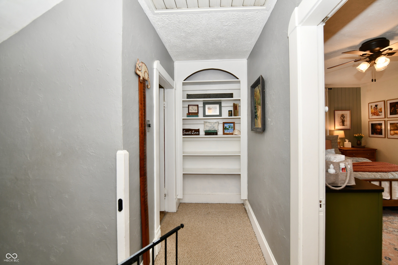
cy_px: 132
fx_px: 155
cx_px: 199
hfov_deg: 104.3
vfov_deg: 81.2
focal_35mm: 14
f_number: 5.6
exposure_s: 1/60
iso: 400
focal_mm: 14
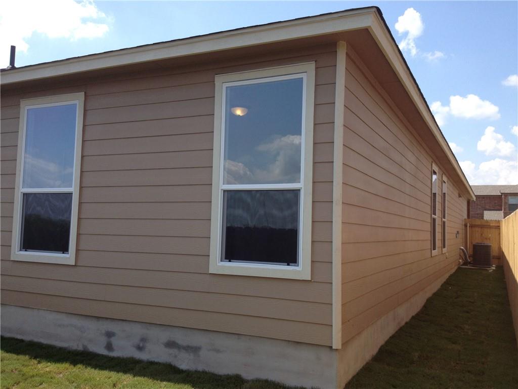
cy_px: 194
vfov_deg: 40.7
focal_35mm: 35
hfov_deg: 52.6
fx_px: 524
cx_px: 259
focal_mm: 4.28
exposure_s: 1/1255
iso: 50
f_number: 2.4
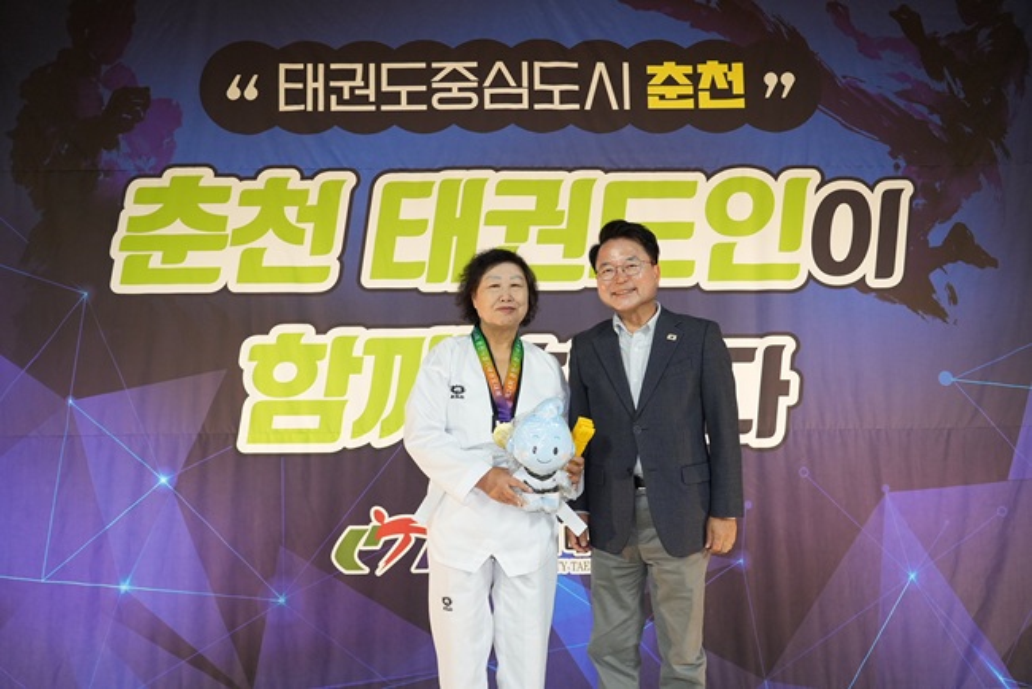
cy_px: 344
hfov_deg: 69.4
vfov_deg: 49.6
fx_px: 746
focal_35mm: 26
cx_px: 516
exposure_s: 1/160
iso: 1600
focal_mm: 26
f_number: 4
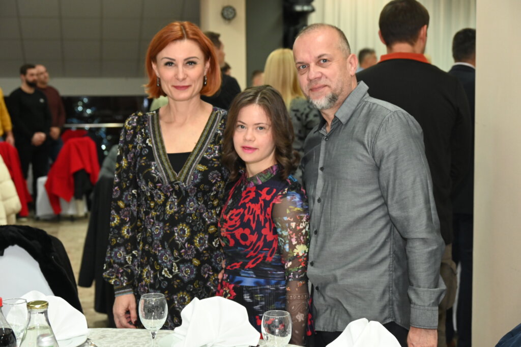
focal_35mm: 57
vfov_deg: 23.7
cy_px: 174
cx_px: 260
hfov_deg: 35.1
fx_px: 824
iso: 3200
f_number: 5.6
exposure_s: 1/60
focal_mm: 57
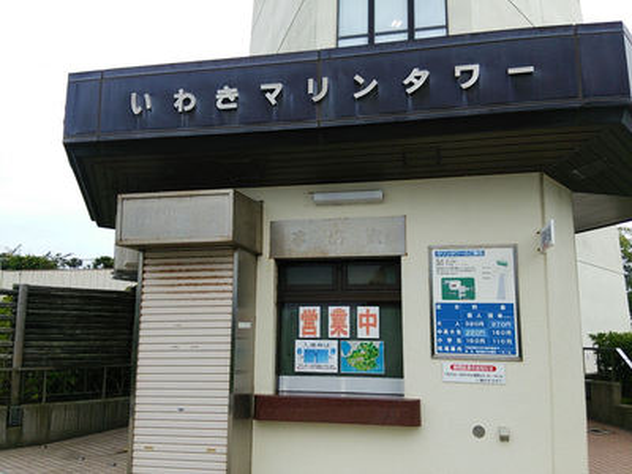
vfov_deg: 46.8
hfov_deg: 60.0
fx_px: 548
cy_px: 237
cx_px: 316
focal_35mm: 30
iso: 40
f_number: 1.94
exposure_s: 1/614
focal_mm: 4.06
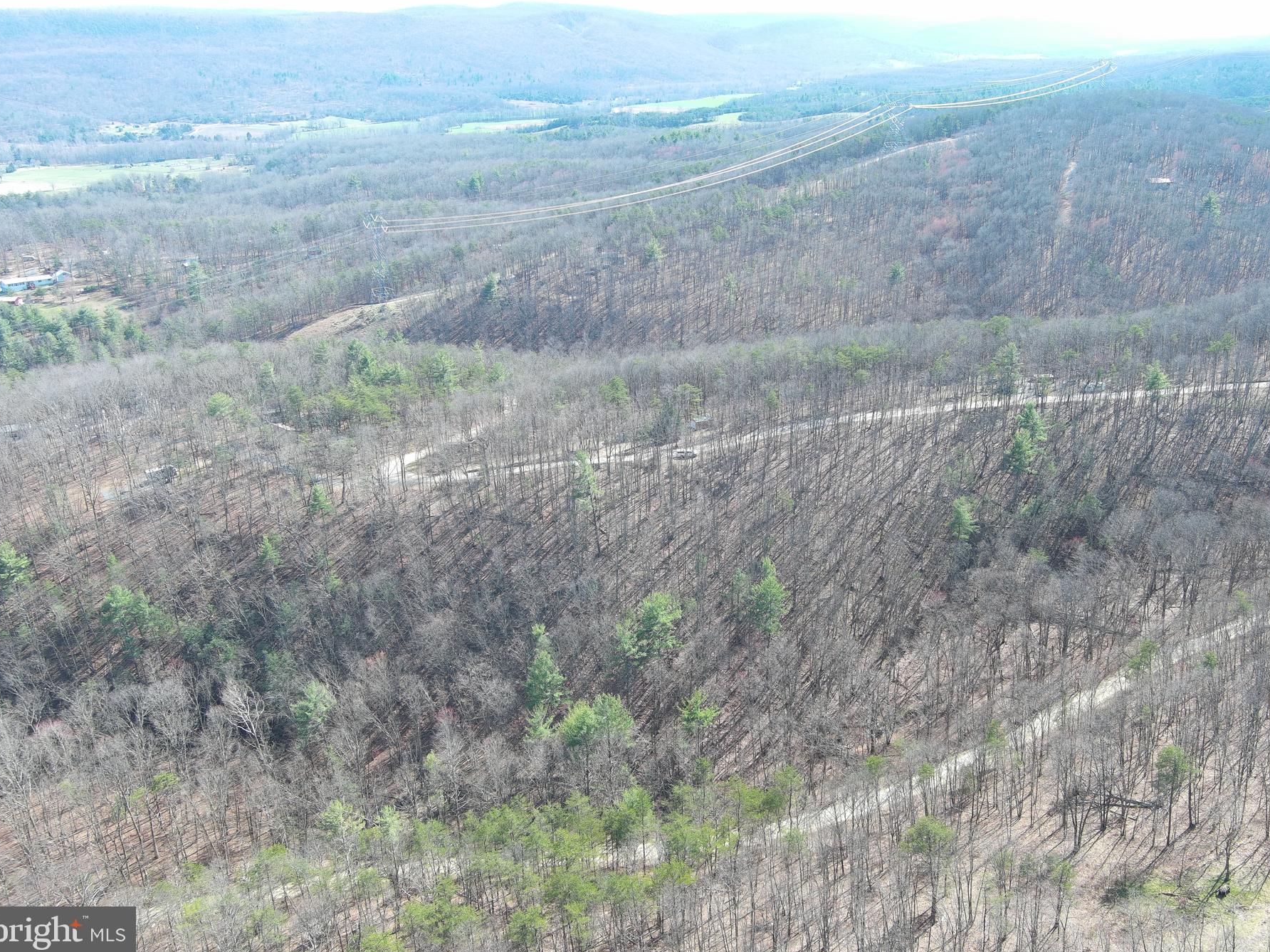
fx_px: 1174
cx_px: 707
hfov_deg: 56.7
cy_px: 473
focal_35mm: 32
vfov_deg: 44.2
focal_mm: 10.57
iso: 100
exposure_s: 1/234
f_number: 2.8
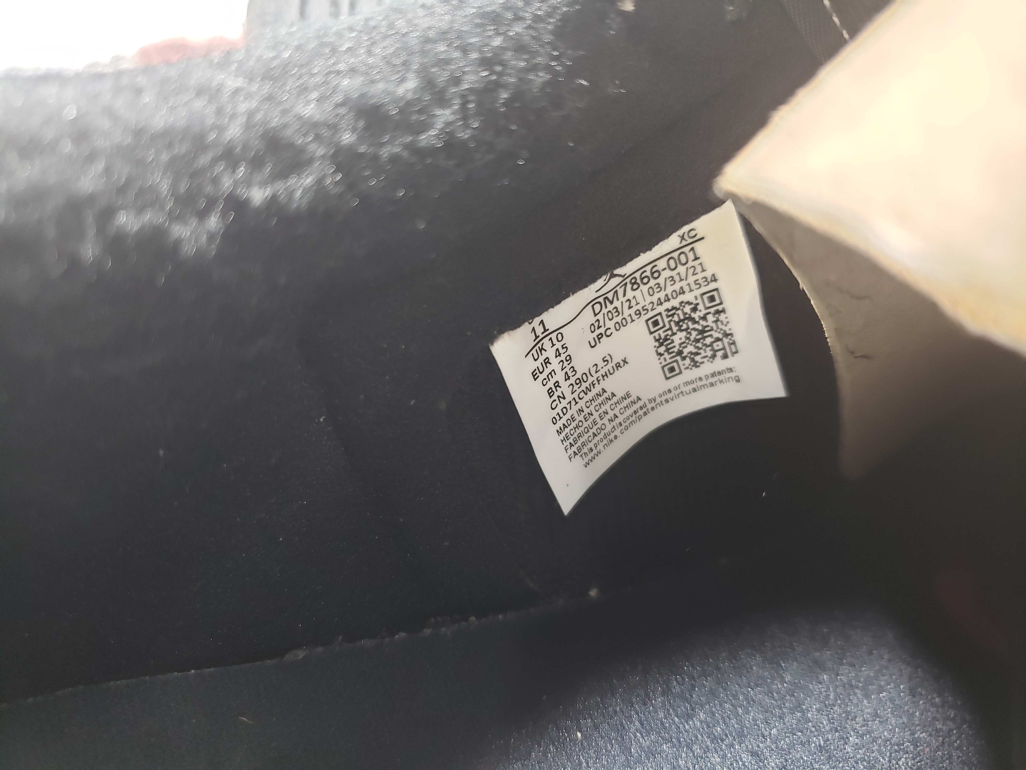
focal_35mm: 26
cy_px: 385
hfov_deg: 67.3
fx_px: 771
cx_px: 513
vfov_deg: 53.1
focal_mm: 4.3
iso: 250
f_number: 1.5
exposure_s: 1/50
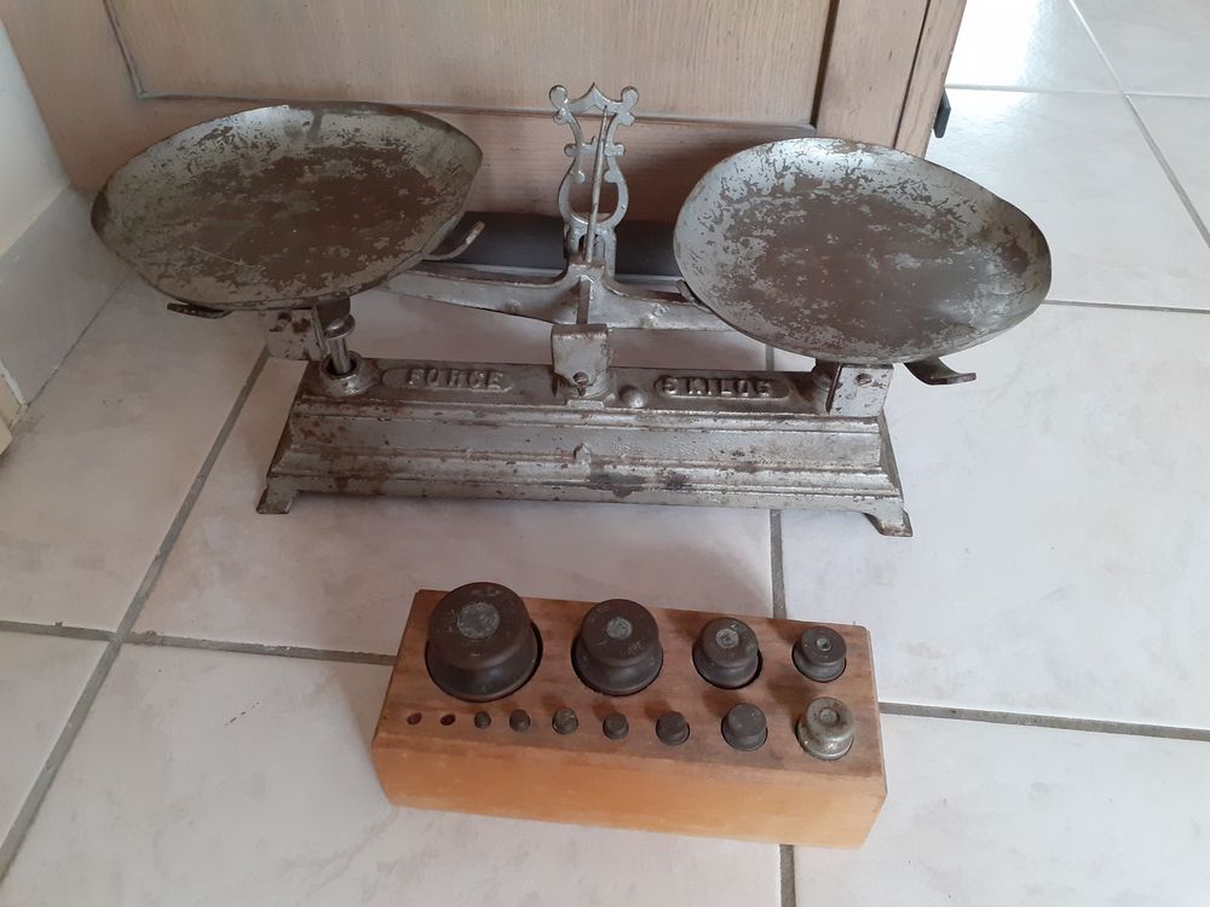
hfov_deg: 65.3
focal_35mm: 27
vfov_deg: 51.4
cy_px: 454
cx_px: 605
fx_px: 944
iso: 200
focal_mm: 3.6
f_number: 1.9
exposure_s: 1/25
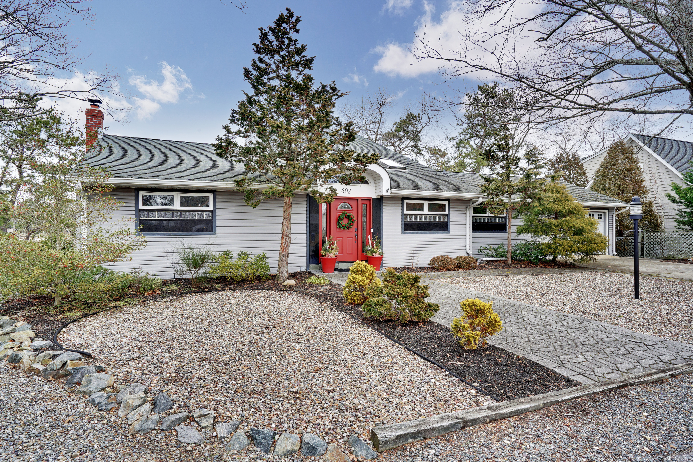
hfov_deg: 84.0
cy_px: 231
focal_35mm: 20
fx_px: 385
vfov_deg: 61.9
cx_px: 346
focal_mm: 20
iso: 100
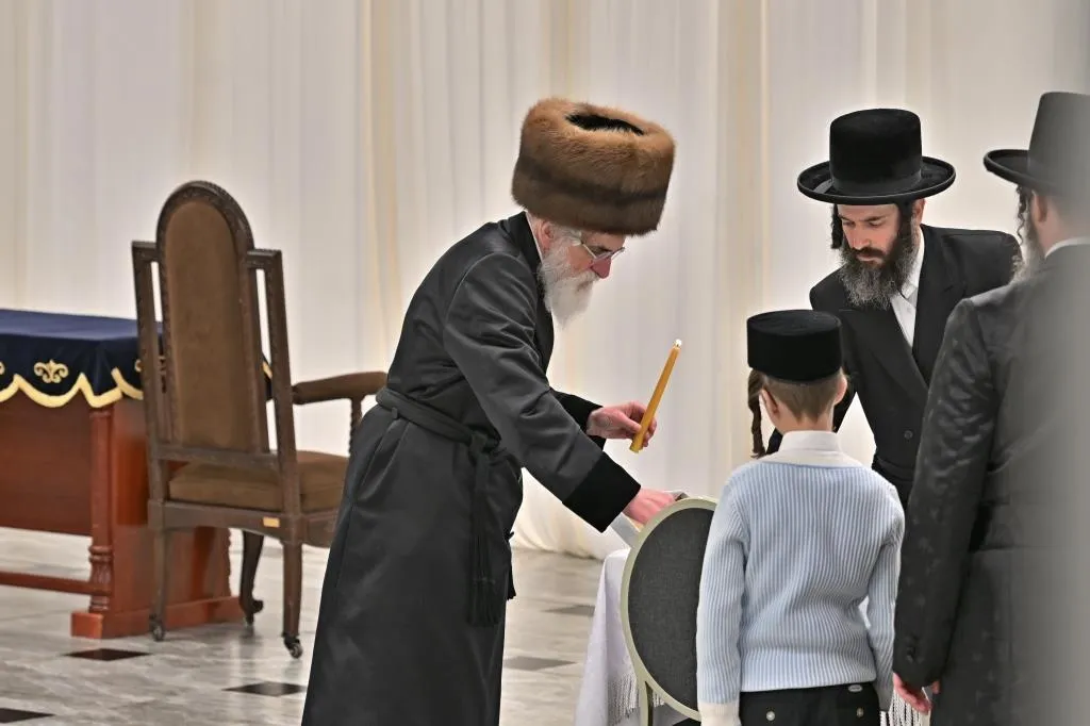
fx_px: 5448
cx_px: 545
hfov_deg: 11.4
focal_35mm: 180
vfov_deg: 7.6
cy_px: 363
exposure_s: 1/125
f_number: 4
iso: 250
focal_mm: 120
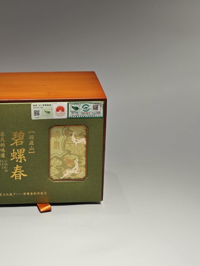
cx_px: 39
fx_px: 778
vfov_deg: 19.4
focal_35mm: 101
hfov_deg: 14.6
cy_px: 134
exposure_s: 1/100
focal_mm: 10.1
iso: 200
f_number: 2
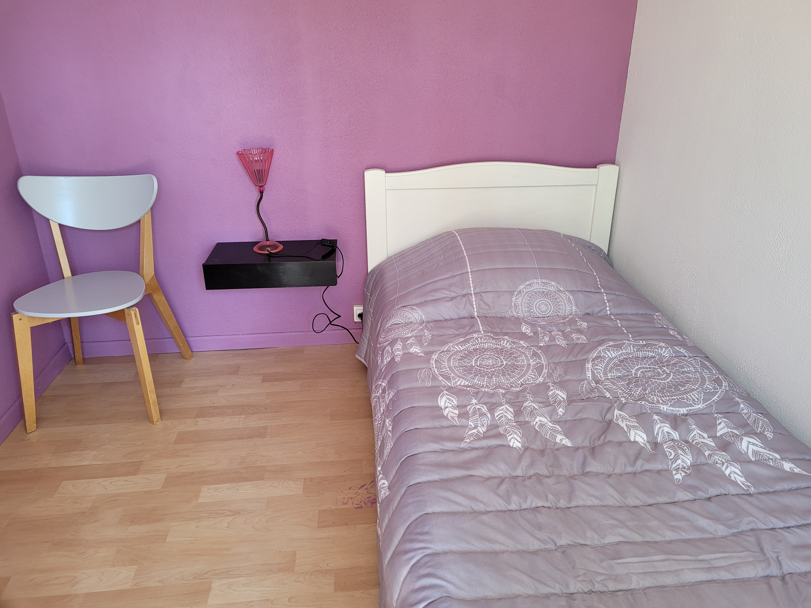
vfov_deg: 53.1
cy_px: 304
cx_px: 406
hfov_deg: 67.3
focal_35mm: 26
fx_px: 609
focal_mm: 5.4
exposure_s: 1/100
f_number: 1.8
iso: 125
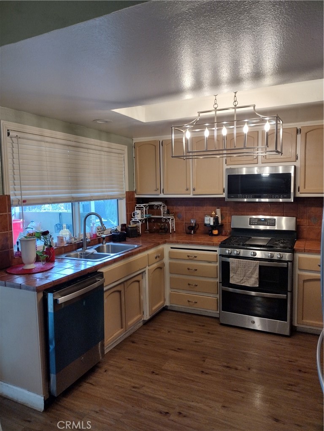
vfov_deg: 65.3
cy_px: 216
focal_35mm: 27
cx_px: 162
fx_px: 337
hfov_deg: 51.4
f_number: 1.7
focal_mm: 4.71
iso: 194
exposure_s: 1/40
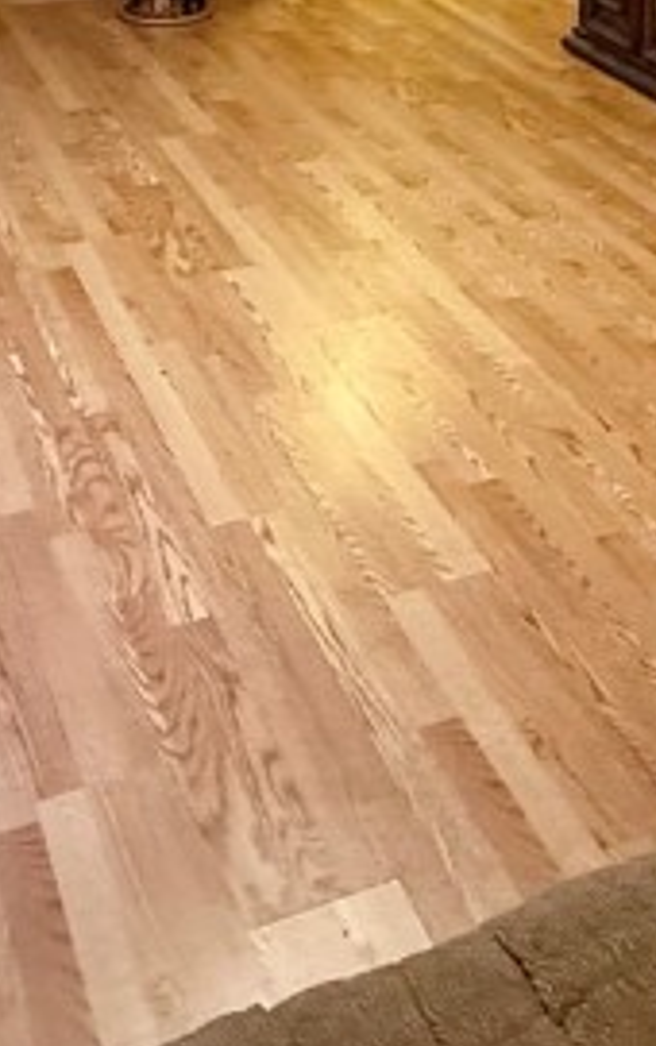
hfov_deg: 23.2
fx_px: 1598
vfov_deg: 30.9
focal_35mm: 56
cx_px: 401
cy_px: -197
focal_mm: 2.22
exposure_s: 1/60
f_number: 2.2
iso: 640
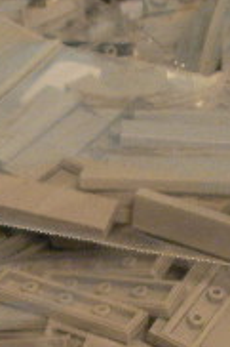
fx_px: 1335
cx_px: 32
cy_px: 316
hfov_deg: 9.8
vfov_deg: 14.6
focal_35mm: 139
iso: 200
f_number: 3.5
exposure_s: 1/6.9
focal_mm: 6.3
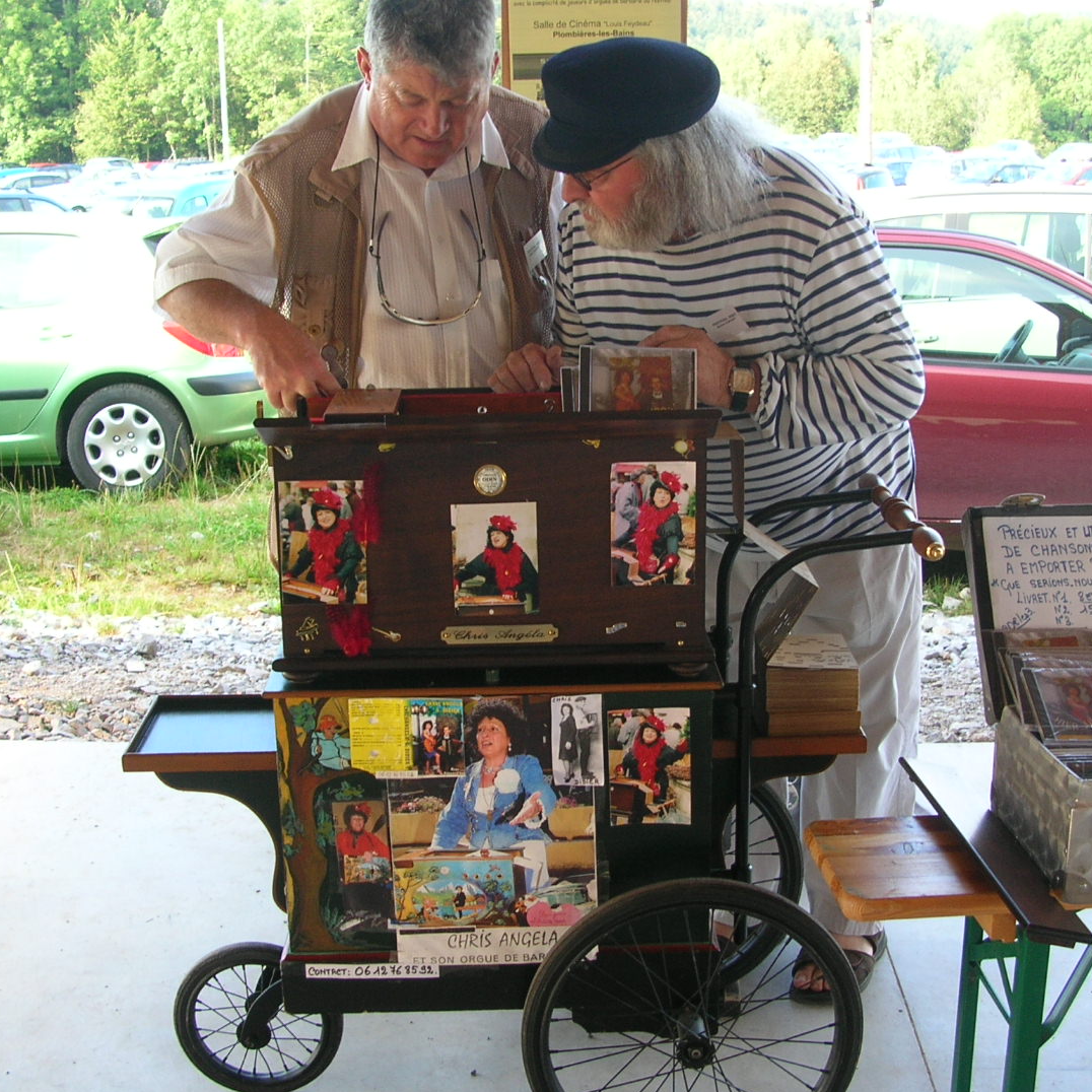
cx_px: 608
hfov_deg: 36.7
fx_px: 1642
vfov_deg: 36.8
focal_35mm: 46
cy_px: 544
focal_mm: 5.8
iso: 50
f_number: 2.8
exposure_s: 1/51
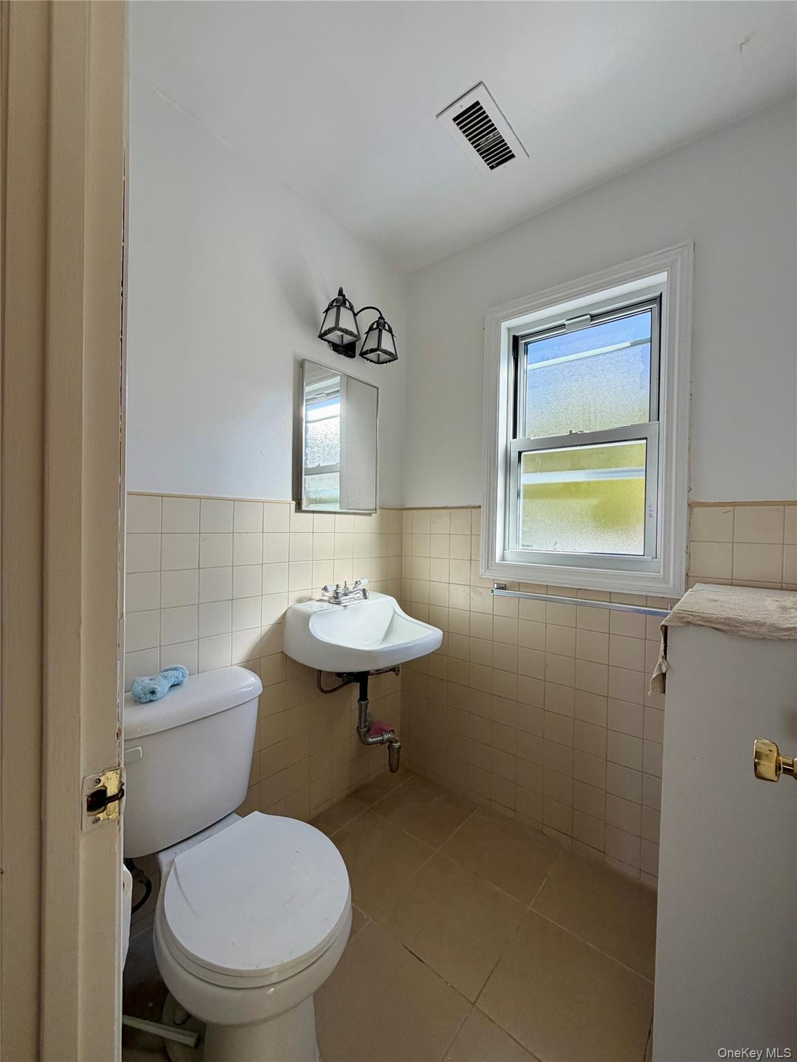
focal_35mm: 14
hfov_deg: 85.7
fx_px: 430
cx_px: 398
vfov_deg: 102.1
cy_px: 531
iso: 50
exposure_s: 1/121
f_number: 2.2
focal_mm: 2.22
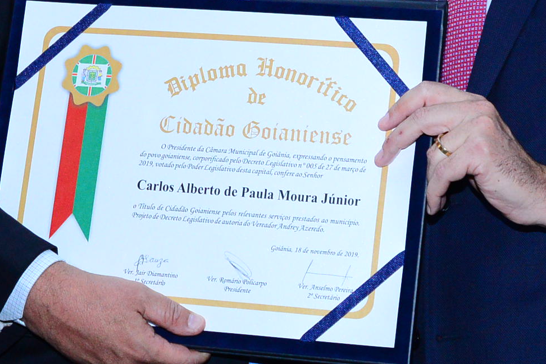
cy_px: -76
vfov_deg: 8.4
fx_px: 2443
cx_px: 312
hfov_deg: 12.8
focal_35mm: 161
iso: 2500
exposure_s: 1/125
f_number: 6.3
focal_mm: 52
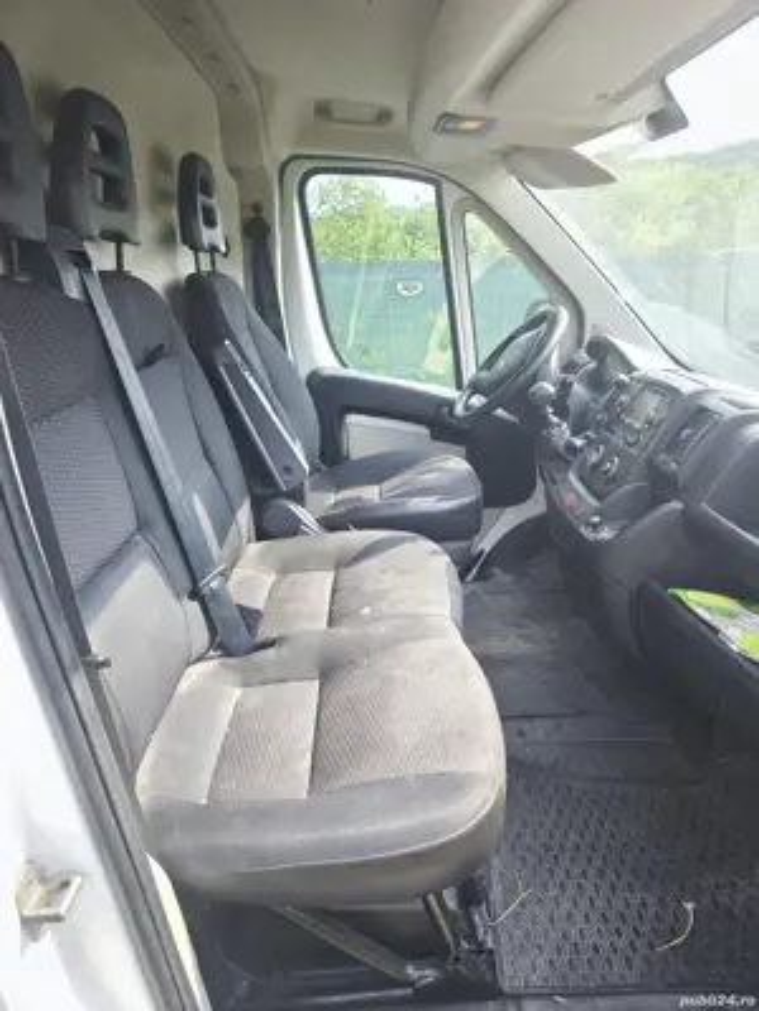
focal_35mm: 23
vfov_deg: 73.9
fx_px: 672
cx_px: 380
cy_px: 506
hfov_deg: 58.9
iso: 50
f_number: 1.6
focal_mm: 6.57
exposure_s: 1/117
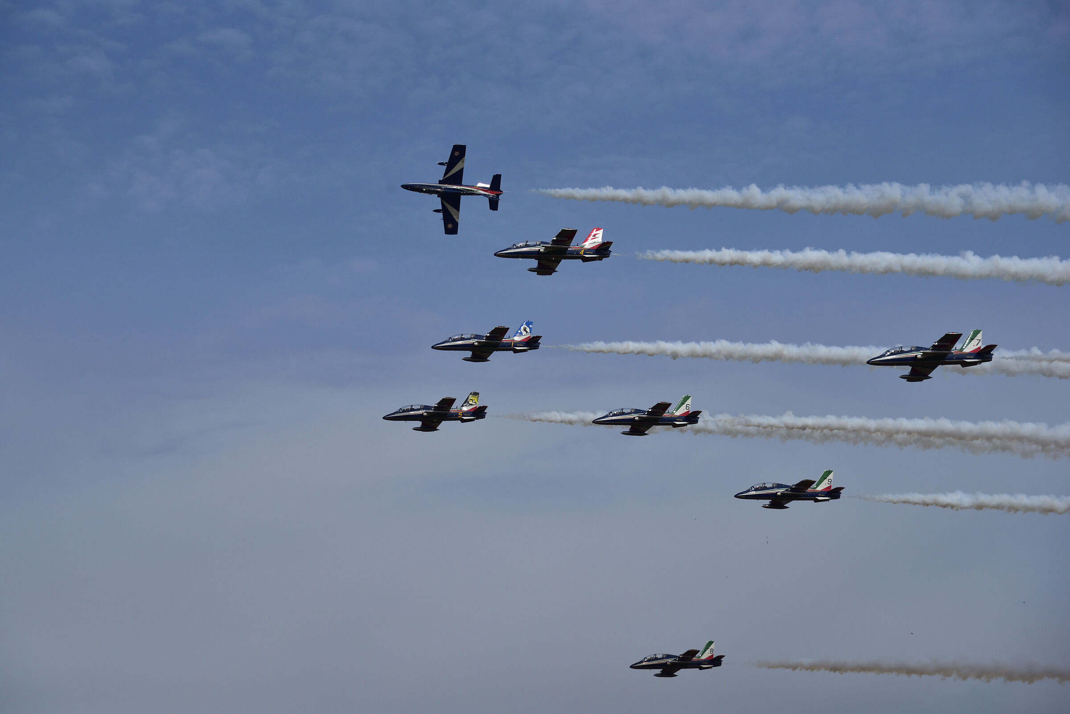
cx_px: 535
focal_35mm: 120
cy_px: 357
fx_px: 3568
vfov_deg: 11.4
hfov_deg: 17.1
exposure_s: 1/4000
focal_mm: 120
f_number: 7.1
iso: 640
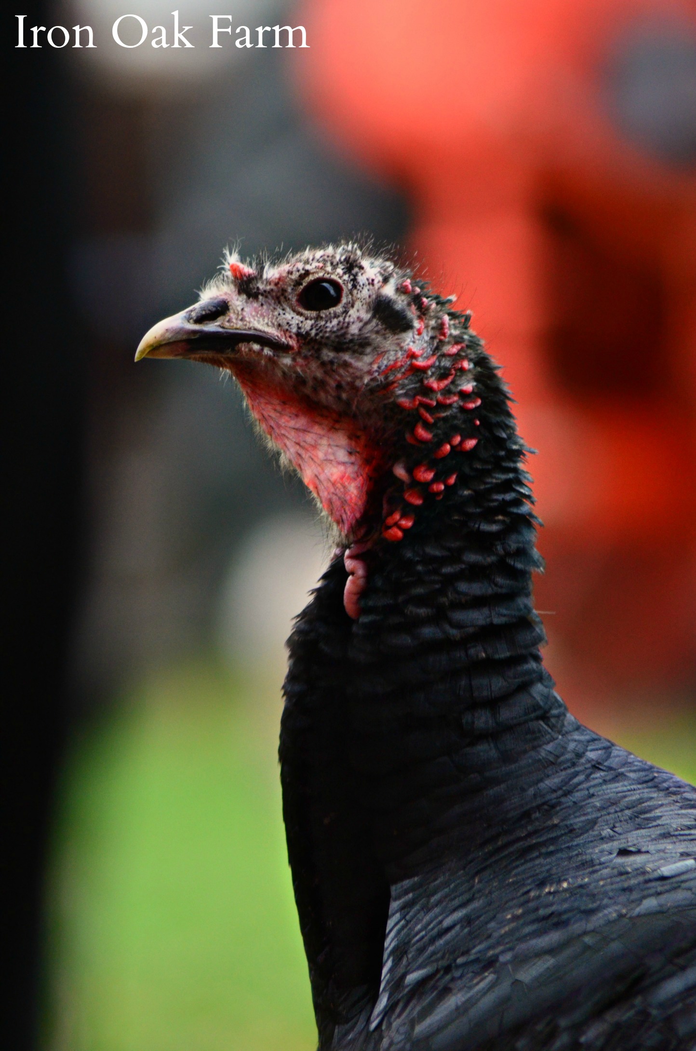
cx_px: 348
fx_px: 13103
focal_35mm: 450
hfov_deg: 3.0
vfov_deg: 4.6
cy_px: 526
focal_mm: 300
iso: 1800
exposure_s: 1/500
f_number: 5.6
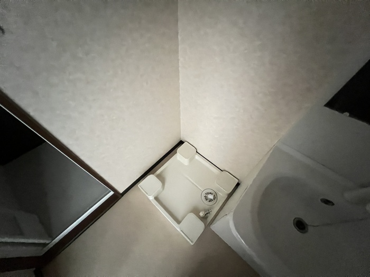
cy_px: 138
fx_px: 139
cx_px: 185
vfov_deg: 89.9
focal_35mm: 13
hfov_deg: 106.2
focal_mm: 1.57
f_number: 1.8
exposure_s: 1/15
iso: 2500
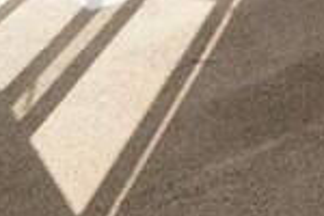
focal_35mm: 82
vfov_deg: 11.8
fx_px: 738
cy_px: -370
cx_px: 406
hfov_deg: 22.5
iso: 100
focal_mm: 12
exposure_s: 1/200
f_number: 5
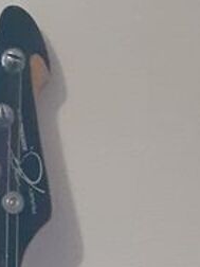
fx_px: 1102
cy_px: 671
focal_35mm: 143
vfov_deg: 11.2
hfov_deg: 10.3
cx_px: 16
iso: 320
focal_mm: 3.6
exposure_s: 1/25
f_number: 1.9
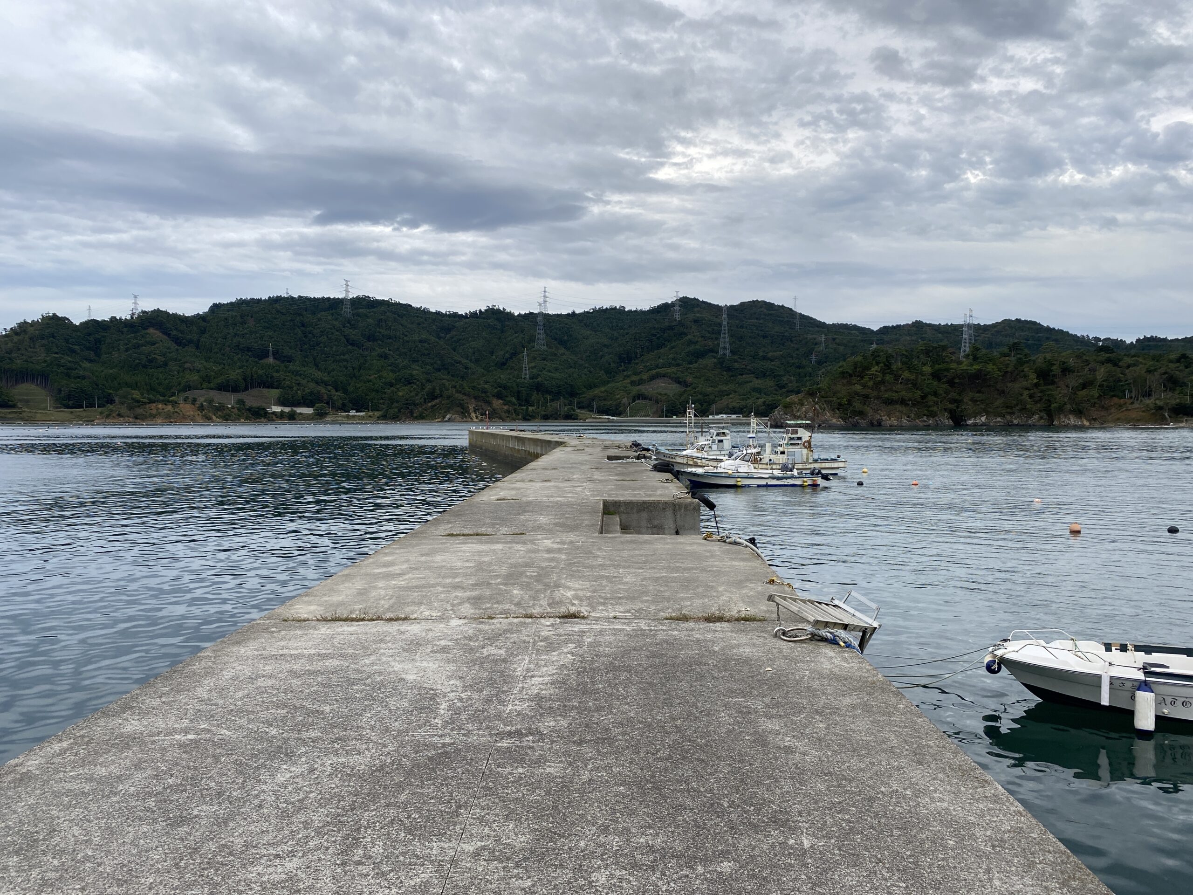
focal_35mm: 26
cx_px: 596
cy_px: 448
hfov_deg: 67.3
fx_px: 896
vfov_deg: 53.1
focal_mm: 4.25
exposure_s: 1/473
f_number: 1.8
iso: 32
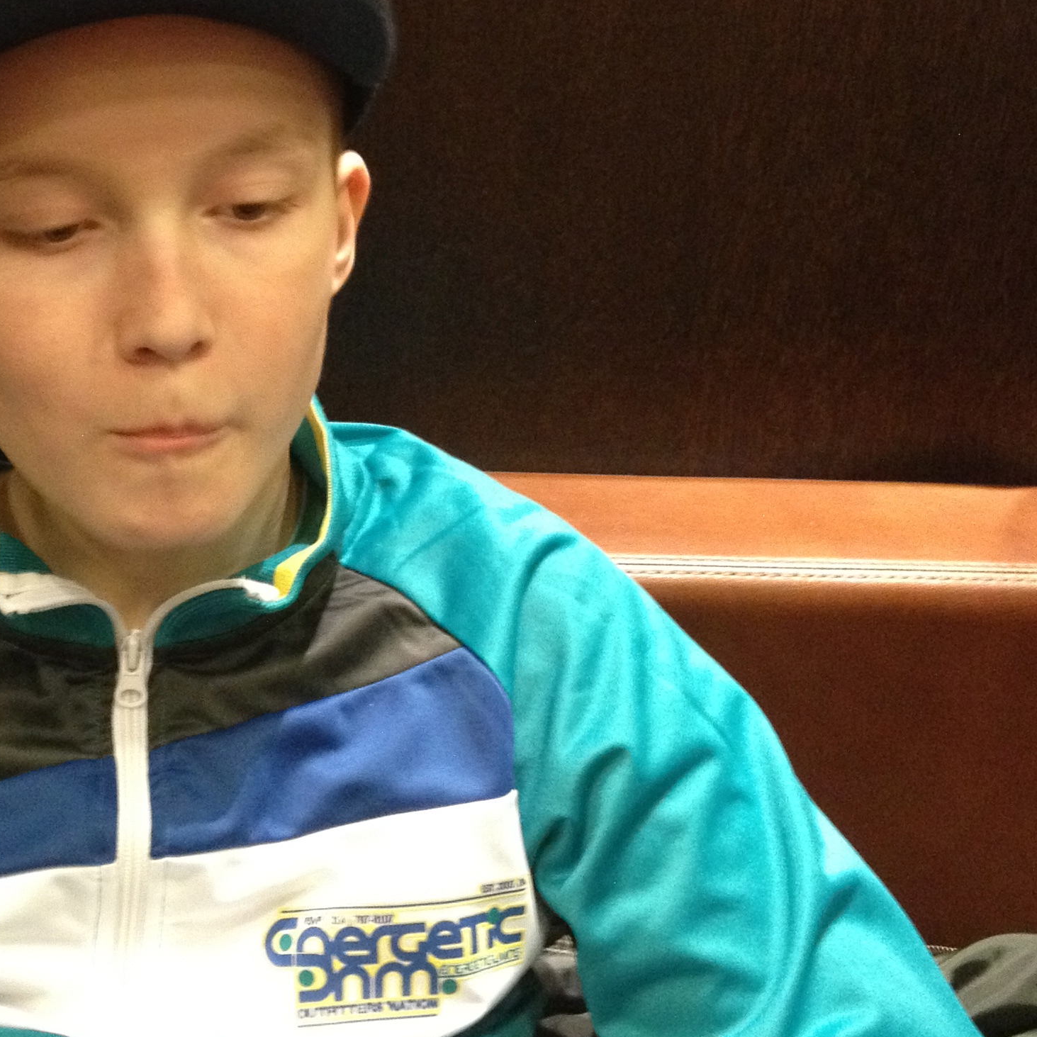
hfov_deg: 24.6
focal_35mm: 69
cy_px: 395
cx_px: 215
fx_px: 2339
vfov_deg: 24.9
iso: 400
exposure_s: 1/15
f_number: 2.4
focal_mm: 4.28
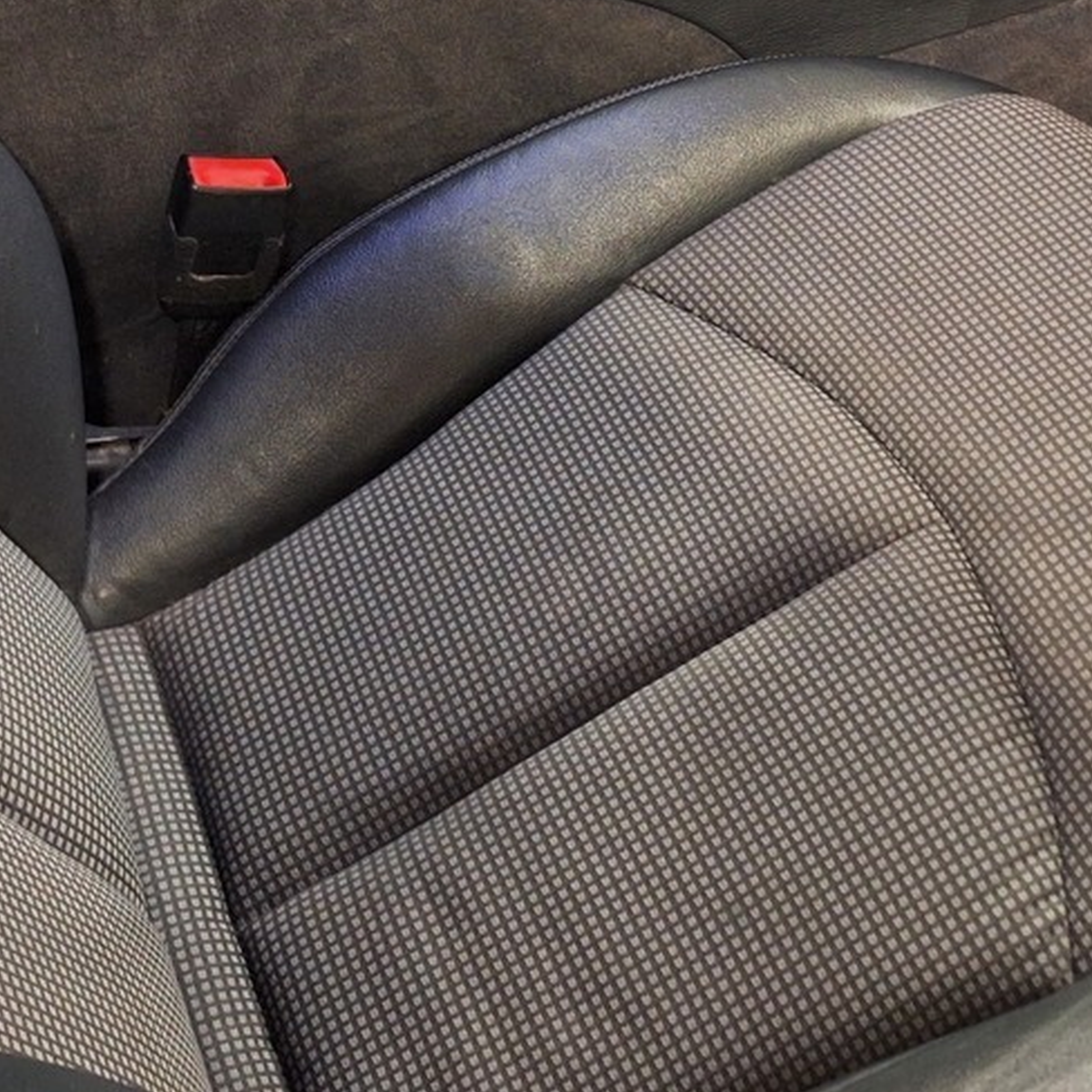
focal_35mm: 60
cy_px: -96
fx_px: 2141
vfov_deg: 26.5
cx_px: 533
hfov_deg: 28.6
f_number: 1.8
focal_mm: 5.54
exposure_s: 1/20
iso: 800
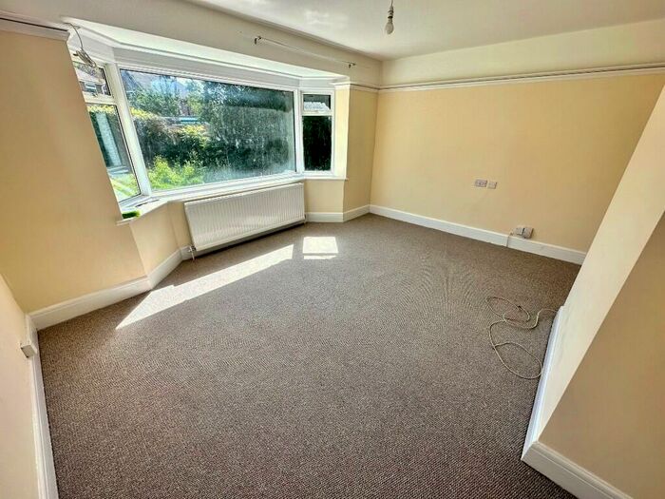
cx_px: 332
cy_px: 250
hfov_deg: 102.1
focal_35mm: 14
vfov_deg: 85.7
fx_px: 269
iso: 40
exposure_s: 1/404
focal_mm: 2.22
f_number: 2.2
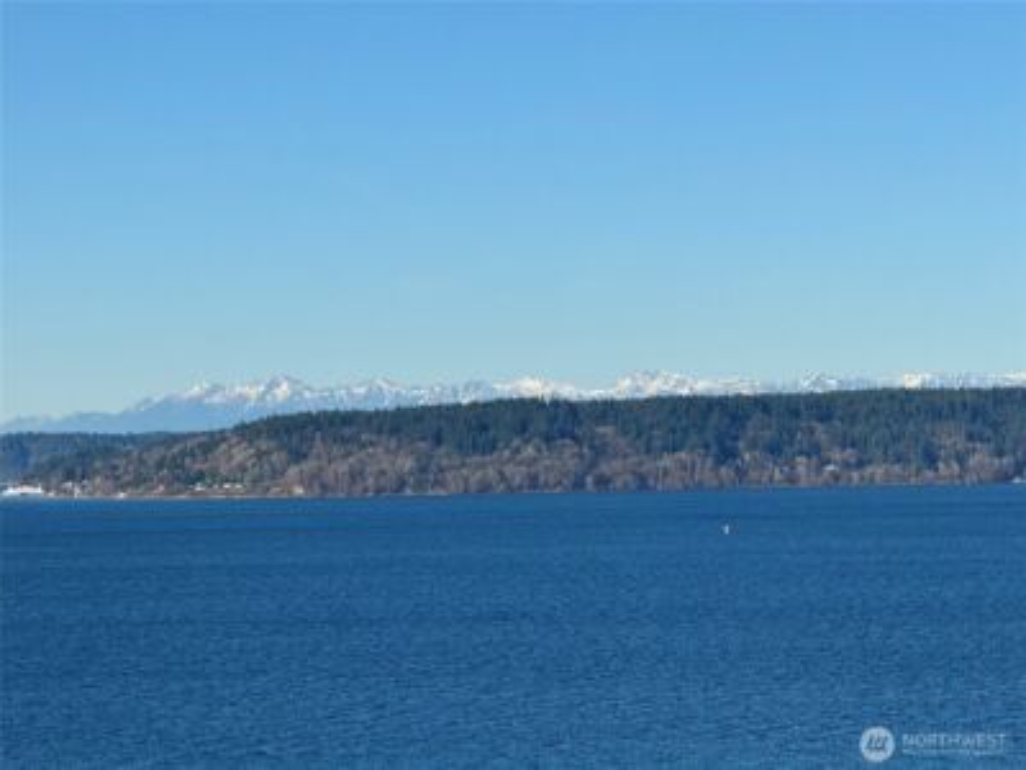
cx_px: 513
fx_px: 3557
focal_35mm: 120
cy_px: 385
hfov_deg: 16.4
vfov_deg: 12.3
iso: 50
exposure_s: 1/2083
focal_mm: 15.66
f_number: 2.8
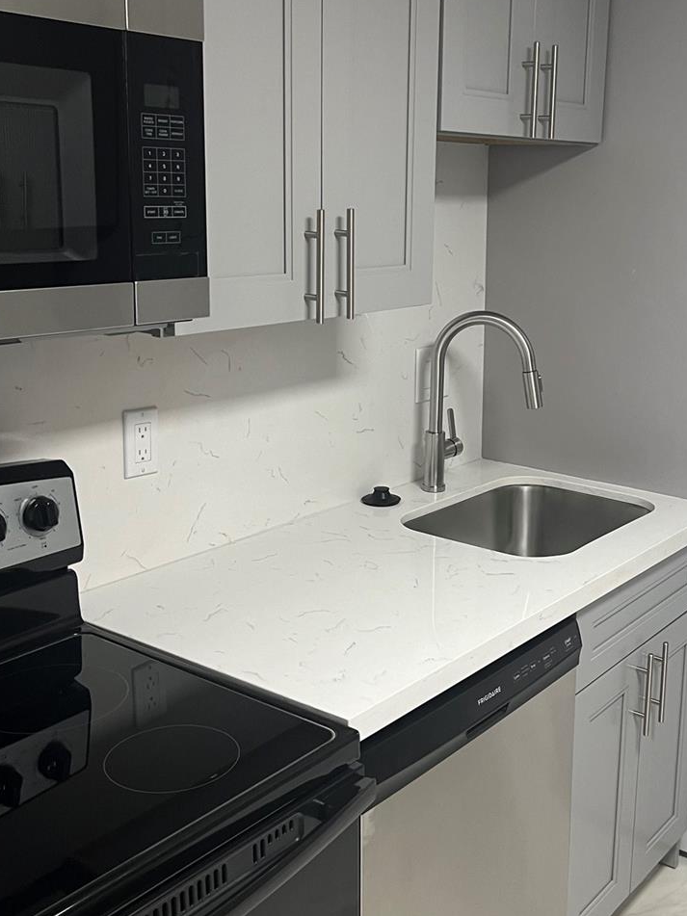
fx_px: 1112
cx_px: 467
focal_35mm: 42
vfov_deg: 44.8
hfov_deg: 34.0
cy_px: 418
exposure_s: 1/60
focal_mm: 5.7
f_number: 1.5
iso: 100
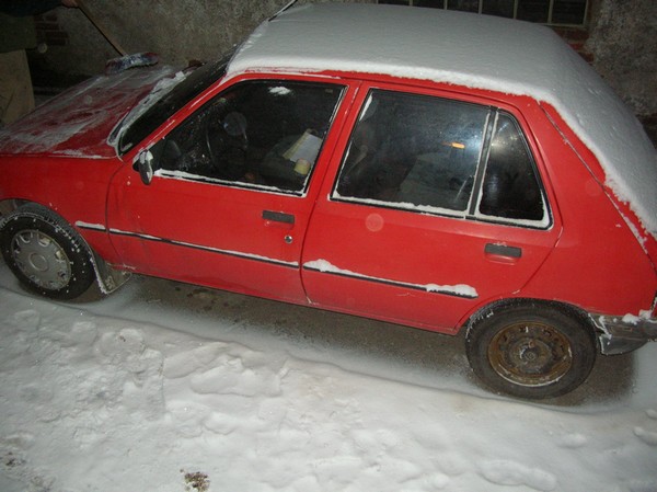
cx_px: 328
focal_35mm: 35
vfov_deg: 40.6
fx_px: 664
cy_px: 246
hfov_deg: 52.7
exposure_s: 1/60.1
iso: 164
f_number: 2.8
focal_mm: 5.8
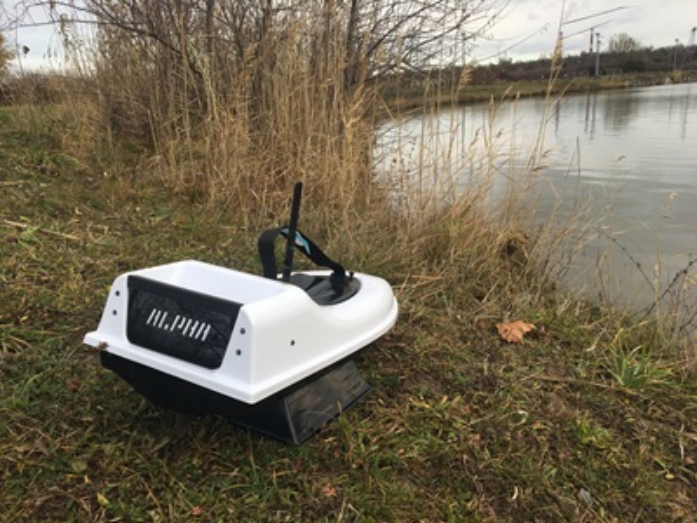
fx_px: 584
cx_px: 348
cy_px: 262
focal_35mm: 29
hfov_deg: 61.7
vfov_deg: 48.2
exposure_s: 1/620
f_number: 2.2
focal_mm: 4.15
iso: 25
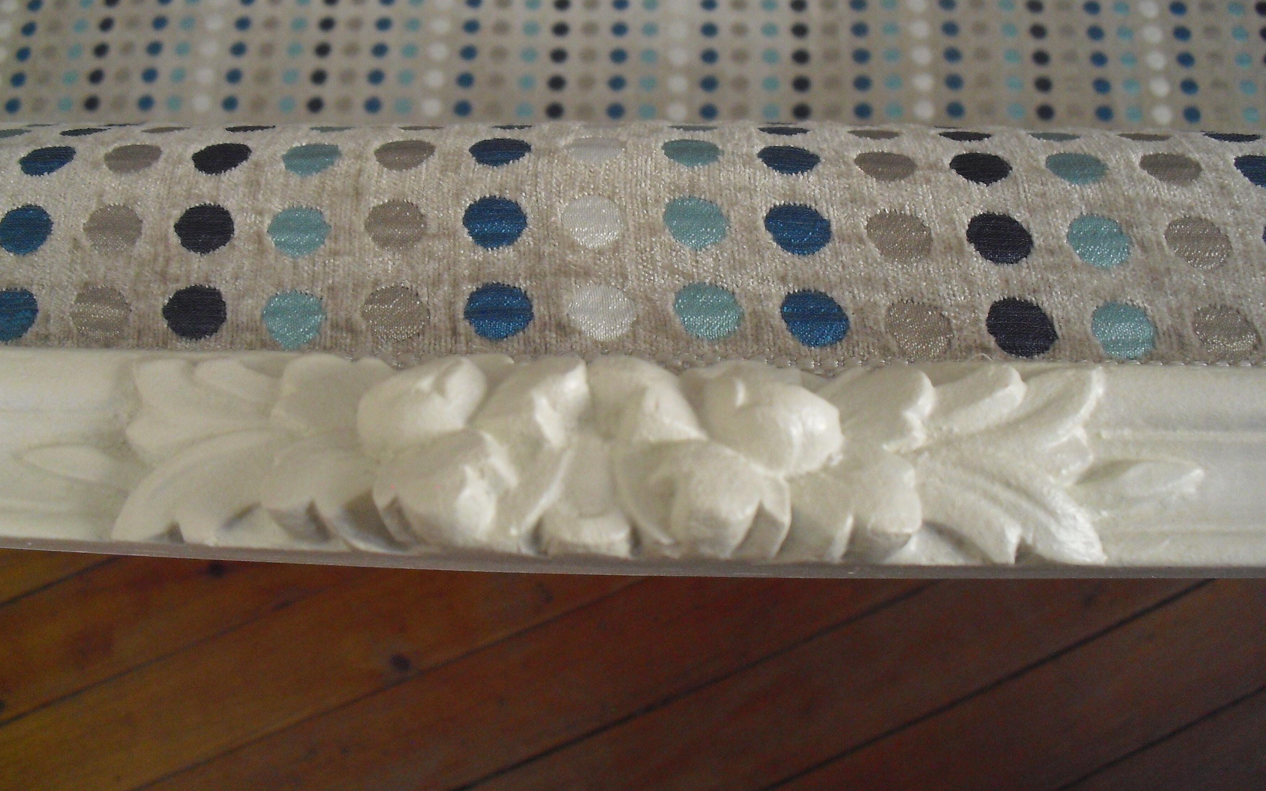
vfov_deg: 32.7
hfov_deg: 50.4
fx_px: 1346
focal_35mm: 39
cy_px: 347
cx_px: 620
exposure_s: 1/80
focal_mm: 6.3
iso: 400
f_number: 3.1
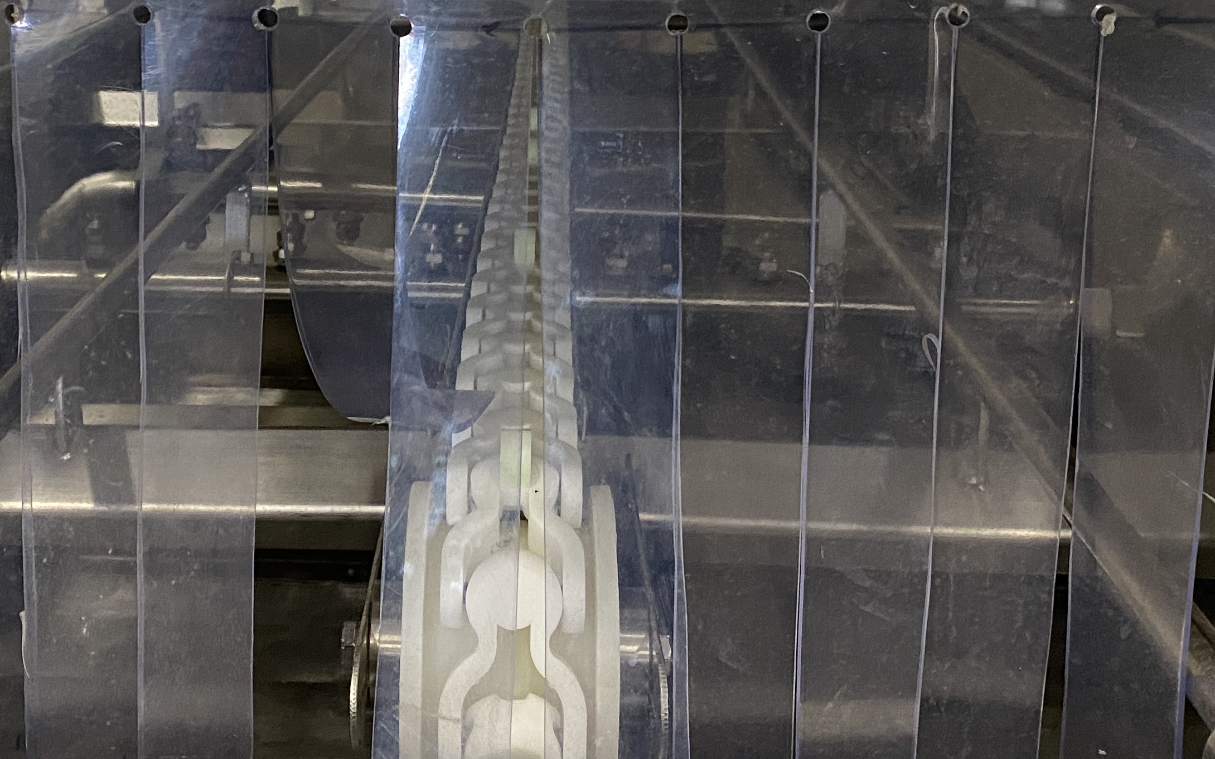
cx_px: 453
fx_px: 1689
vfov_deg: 24.9
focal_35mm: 51
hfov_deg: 39.3
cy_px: 153
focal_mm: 4.25
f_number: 1.8
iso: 320
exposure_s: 1/50
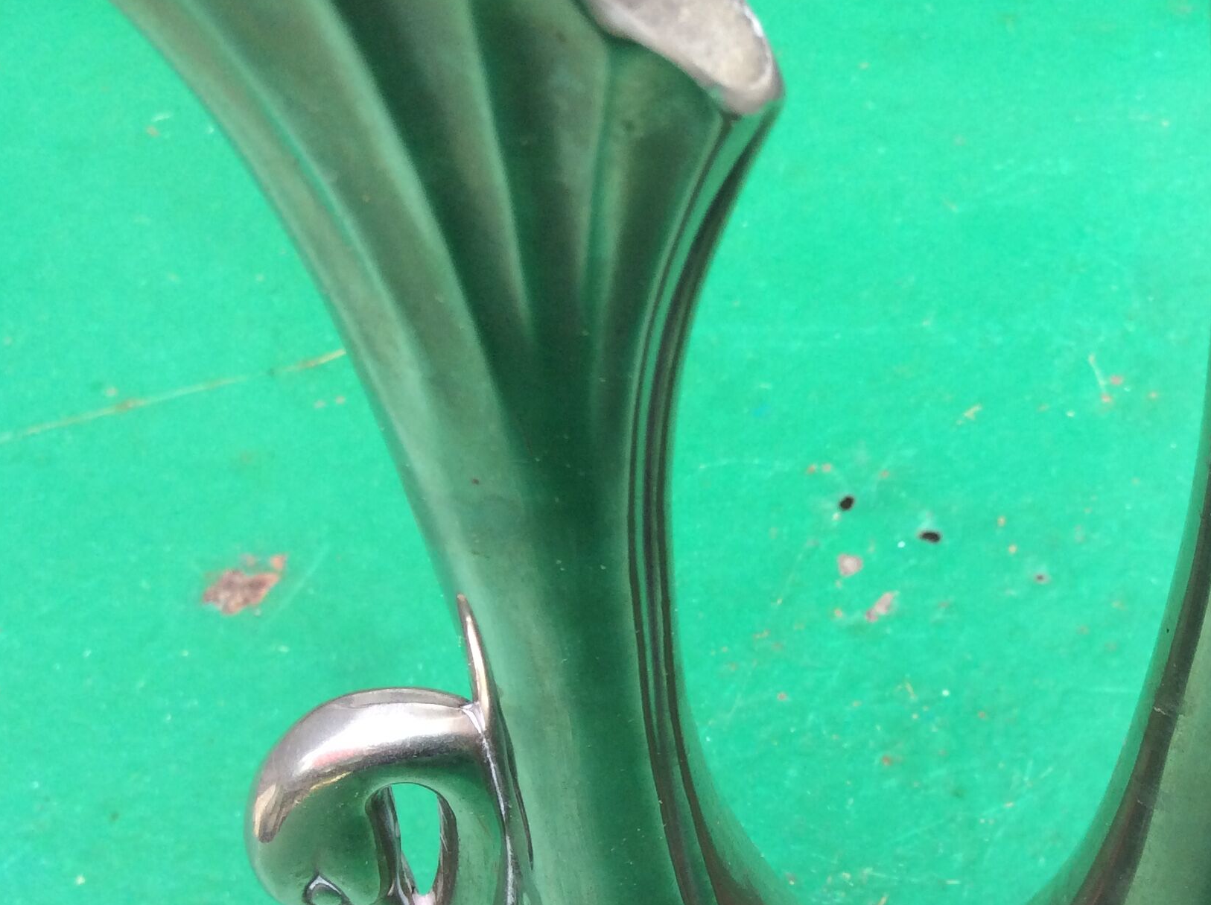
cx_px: 902
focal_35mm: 51
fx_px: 1782
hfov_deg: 36.7
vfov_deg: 28.0
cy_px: 700
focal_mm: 3.3
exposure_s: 1/100
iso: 40
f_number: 2.4
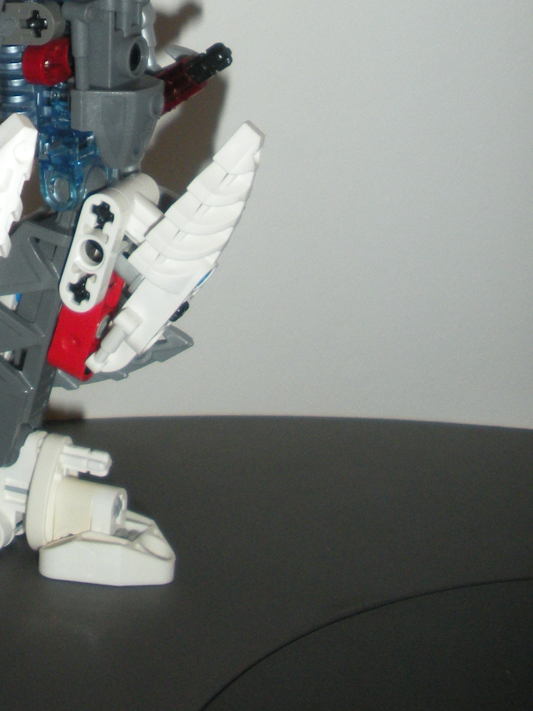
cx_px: -39
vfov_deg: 23.5
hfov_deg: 18.3
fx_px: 1601
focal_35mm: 78
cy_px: -73
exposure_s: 1/60
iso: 200
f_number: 3.5
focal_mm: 6.3
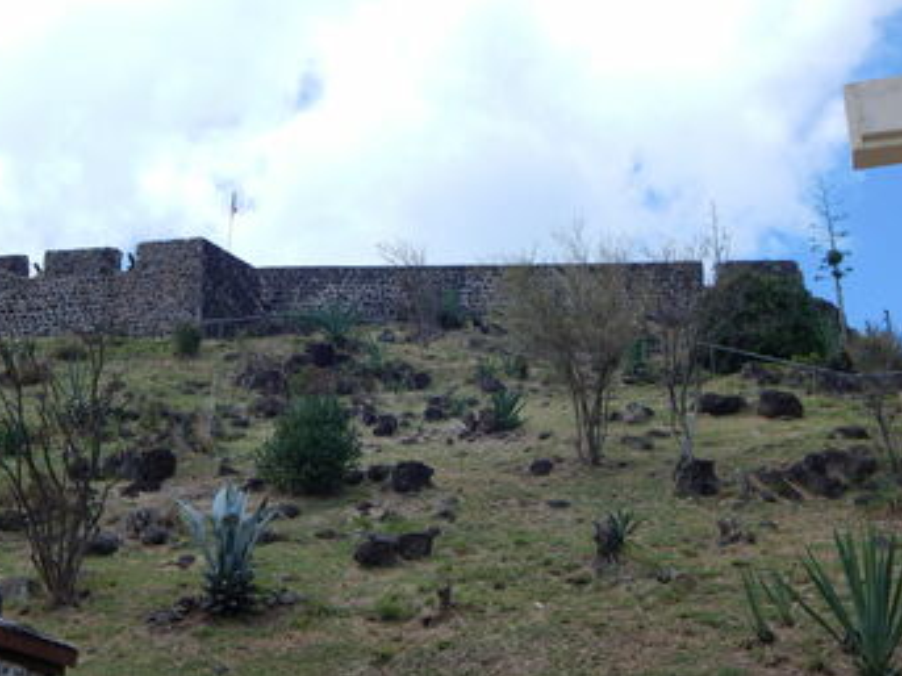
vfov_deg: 26.1
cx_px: 402
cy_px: 284
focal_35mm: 56
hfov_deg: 34.3
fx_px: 1459
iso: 125
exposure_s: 1/1250
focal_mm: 8.6
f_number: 3.7
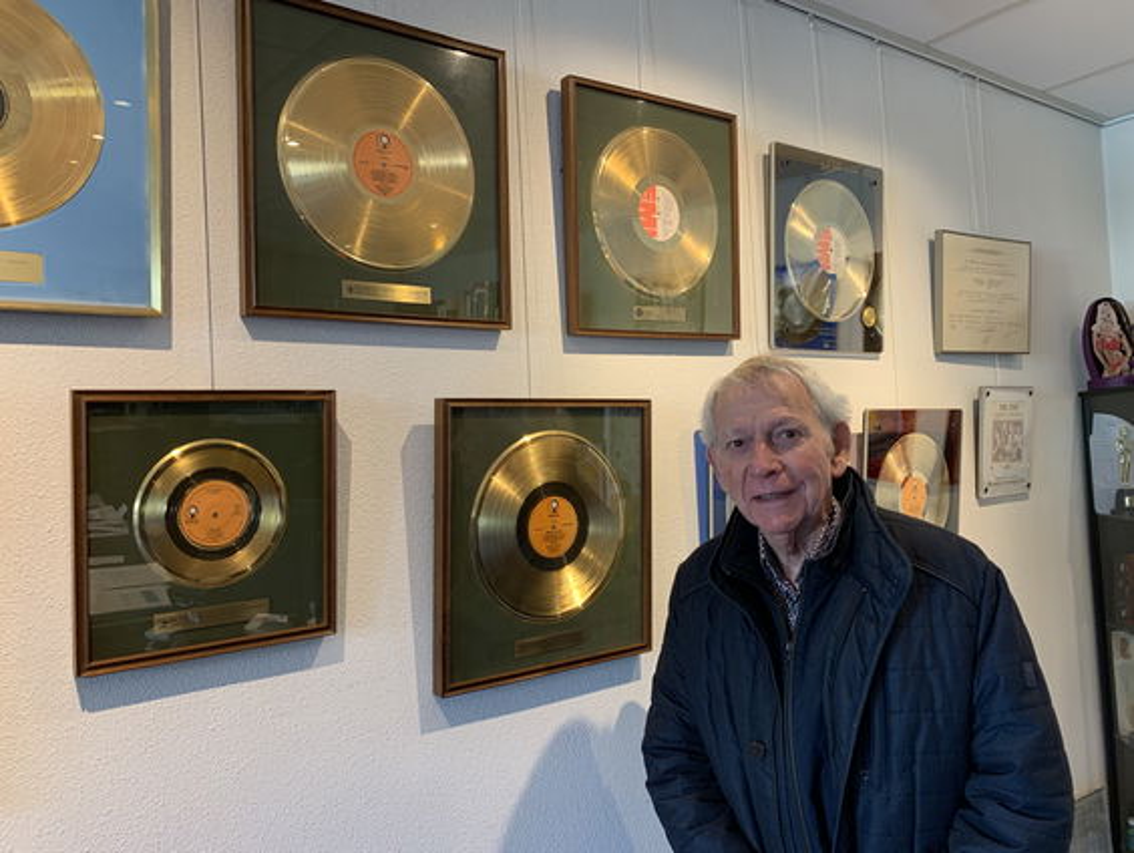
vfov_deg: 53.1
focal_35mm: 26
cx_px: 567
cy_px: 426
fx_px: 852
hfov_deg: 67.3
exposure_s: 1/50
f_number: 1.8
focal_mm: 4.25
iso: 160
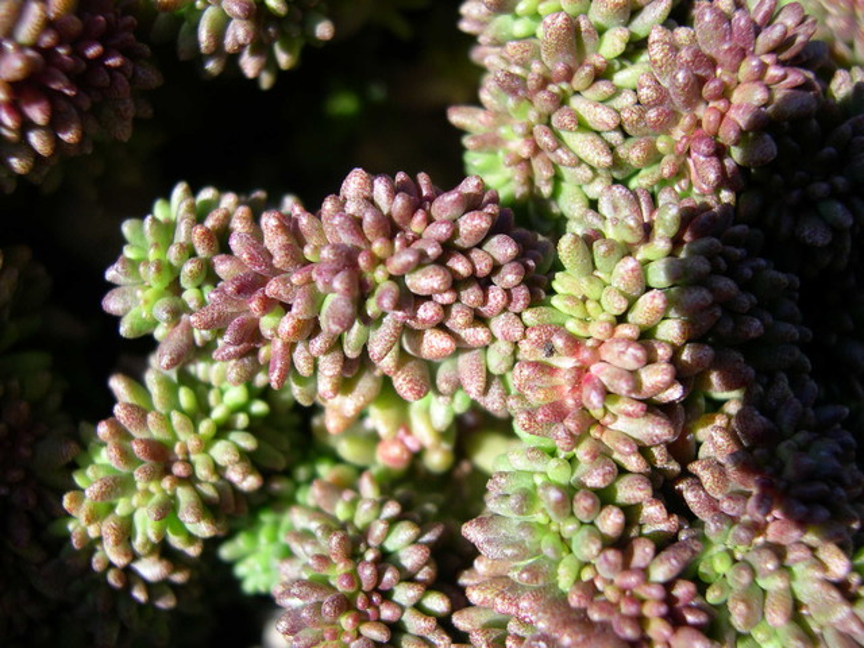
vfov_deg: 37.7
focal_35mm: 38
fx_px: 948
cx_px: 432
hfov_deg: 49.0
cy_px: 324
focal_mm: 8
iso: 100
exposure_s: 1/611
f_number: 2.8
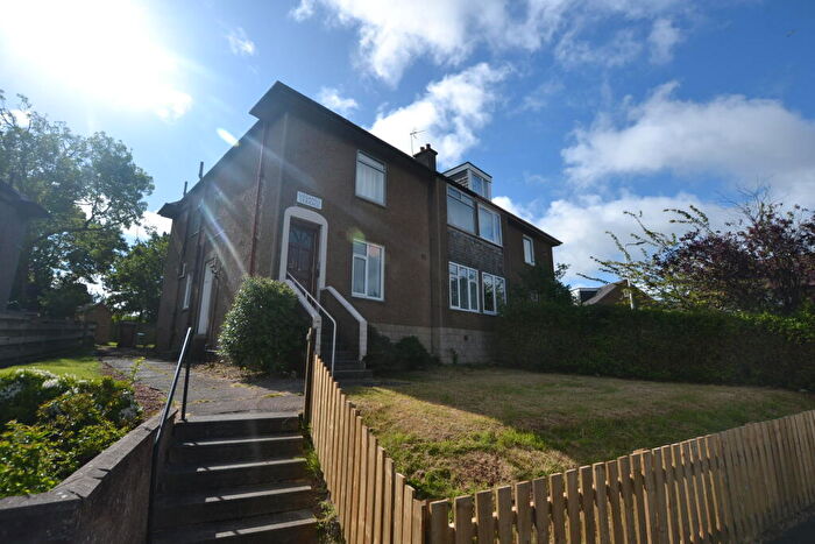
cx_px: 408
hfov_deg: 100.4
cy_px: 272
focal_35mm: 15
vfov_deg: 77.4
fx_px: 340
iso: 100
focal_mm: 10
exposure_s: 1/250
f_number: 8
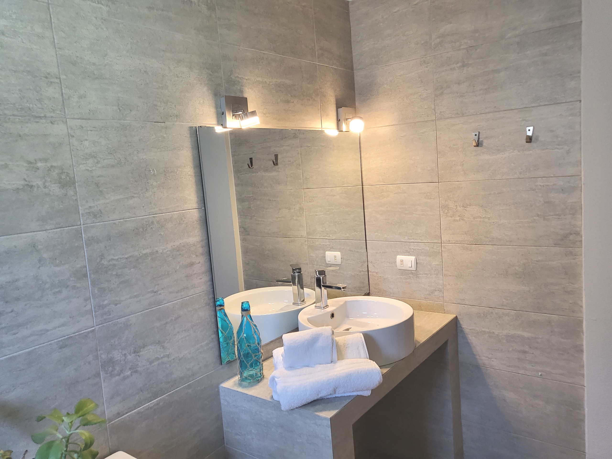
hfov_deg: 67.3
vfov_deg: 53.1
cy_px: 230
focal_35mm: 26
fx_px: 460
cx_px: 306
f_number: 1.8
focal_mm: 4.25
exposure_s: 1/120
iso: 320
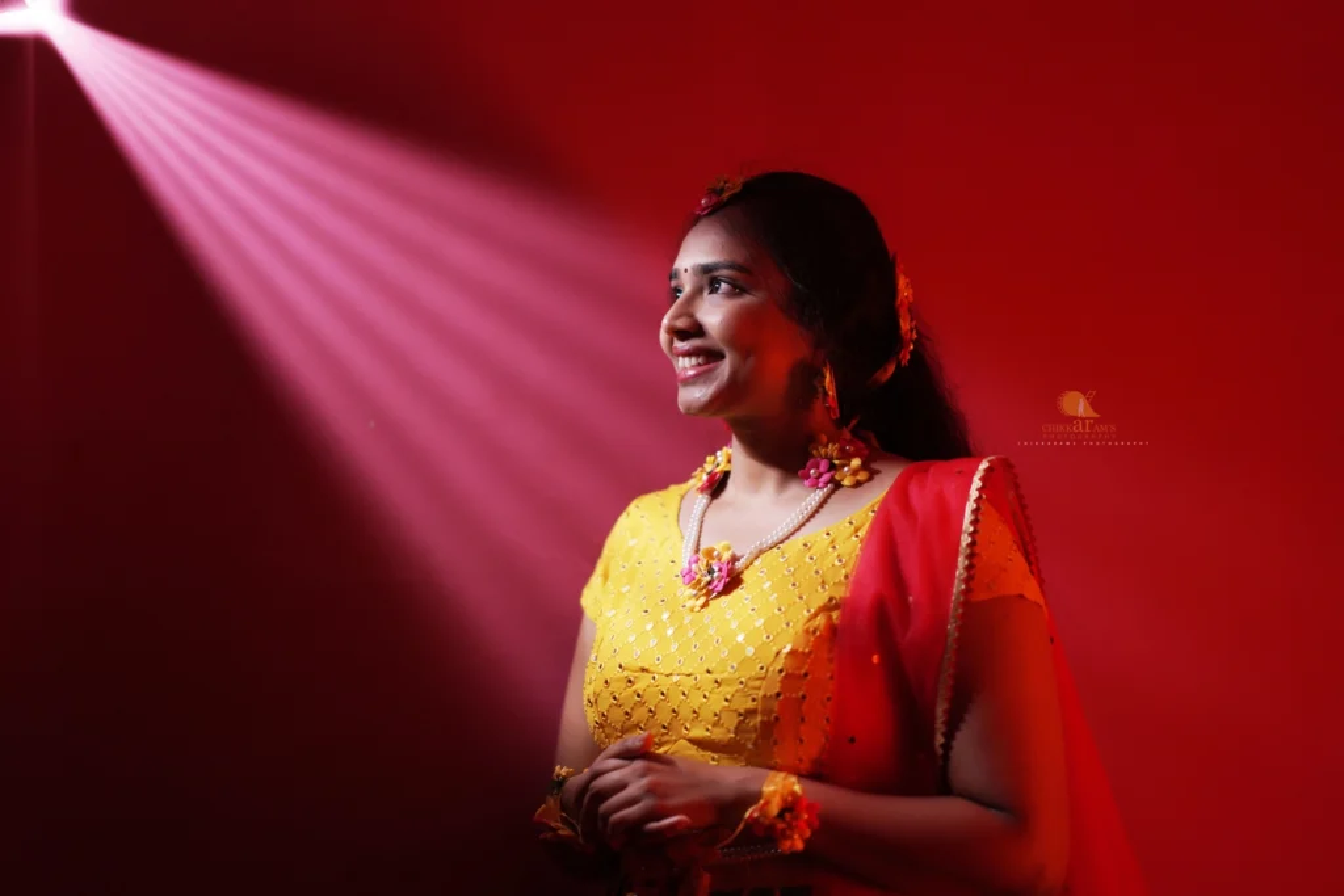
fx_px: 3174
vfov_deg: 16.1
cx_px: 672
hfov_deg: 23.9
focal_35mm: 85
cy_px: 448
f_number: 1.4
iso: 250
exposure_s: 1/160
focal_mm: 85
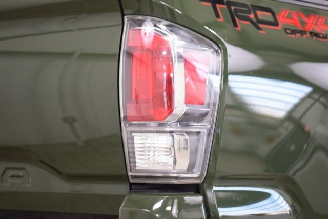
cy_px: 110
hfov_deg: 20.9
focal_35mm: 98
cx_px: 164
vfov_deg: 14.0
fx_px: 888
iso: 1600
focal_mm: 65
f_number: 2.8
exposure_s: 1/80
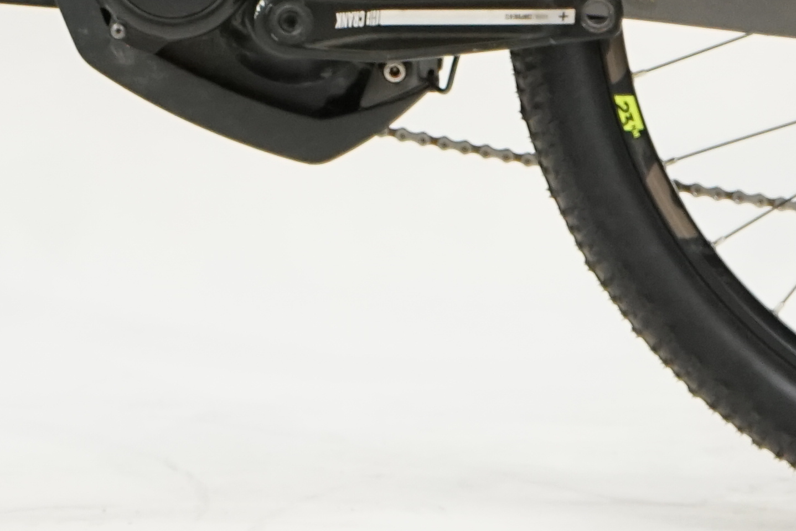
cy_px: -448
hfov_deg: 8.5
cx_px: 92
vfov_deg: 5.6
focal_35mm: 242
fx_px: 5351
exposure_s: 1/200
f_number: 5.6
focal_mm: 58
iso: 2000
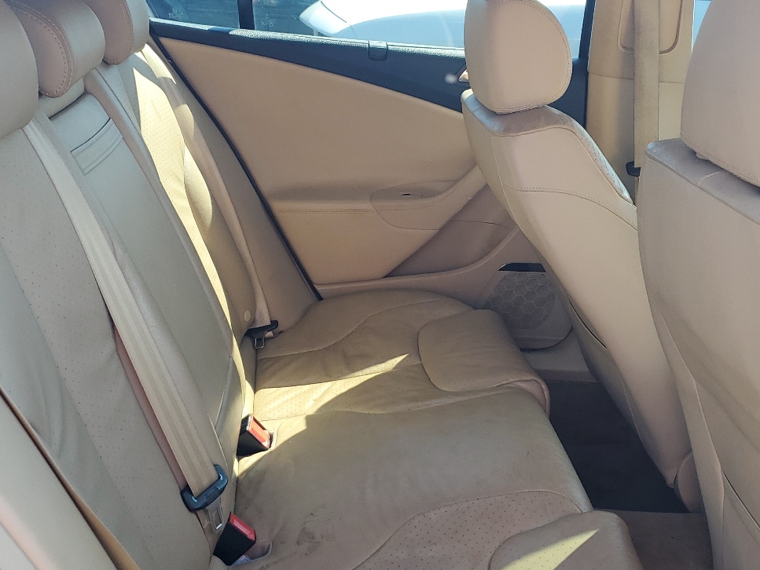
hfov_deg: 43.8
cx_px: 338
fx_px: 944
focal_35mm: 43
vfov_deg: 33.6
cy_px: 299
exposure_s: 1/164
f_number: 1.5
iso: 50
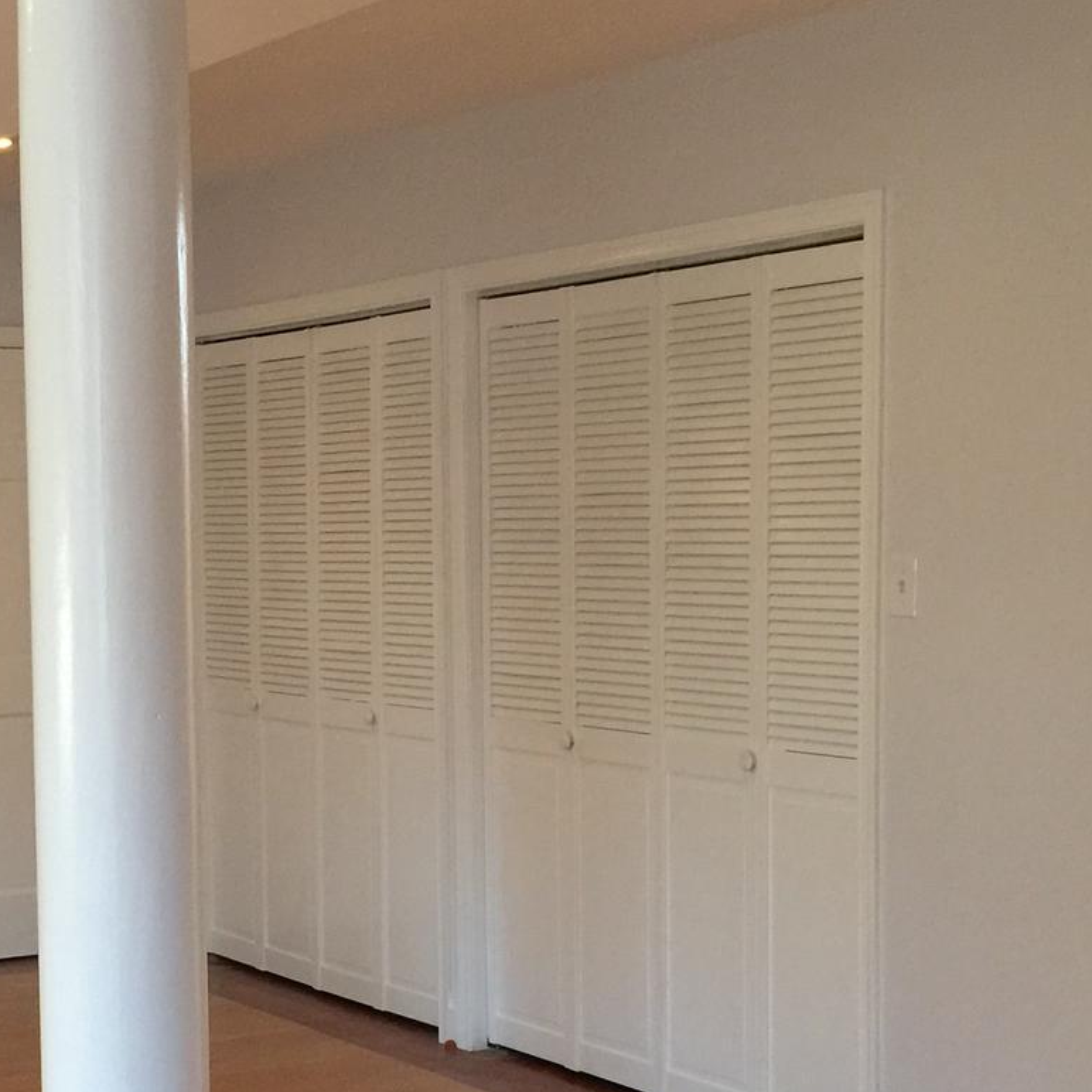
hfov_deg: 24.7
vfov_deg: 25.2
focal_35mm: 68
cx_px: 122
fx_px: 2427
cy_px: 767
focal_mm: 4.15
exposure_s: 1/15
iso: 125
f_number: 2.2
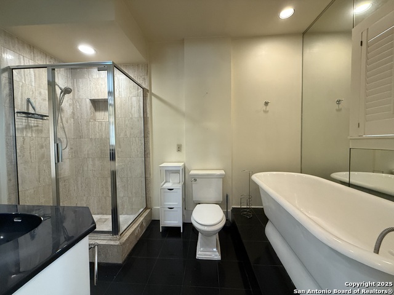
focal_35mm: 14
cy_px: 148
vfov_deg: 85.7
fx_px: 159
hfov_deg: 102.1
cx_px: 197
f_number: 2.2
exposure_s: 1/60
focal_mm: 2.22
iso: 500
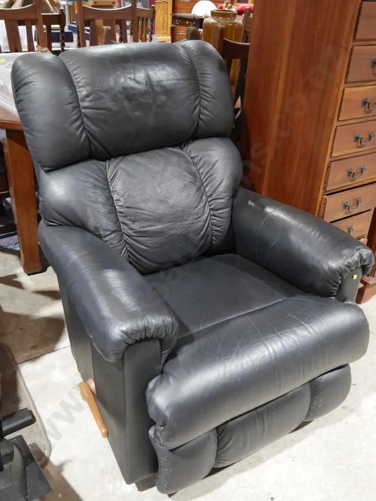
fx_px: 463
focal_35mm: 32
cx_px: 188
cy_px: 250
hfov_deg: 44.2
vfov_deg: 56.8
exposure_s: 1/60
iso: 1600
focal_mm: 16
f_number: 3.6
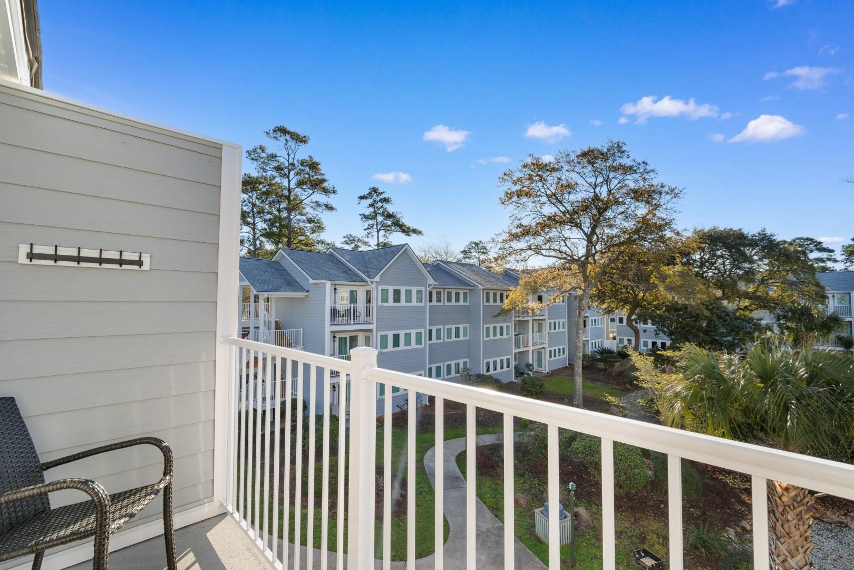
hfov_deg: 100.4
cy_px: 285
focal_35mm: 15
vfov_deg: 77.3
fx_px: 356
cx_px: 427
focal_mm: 10
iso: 100
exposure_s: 1/250
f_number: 8
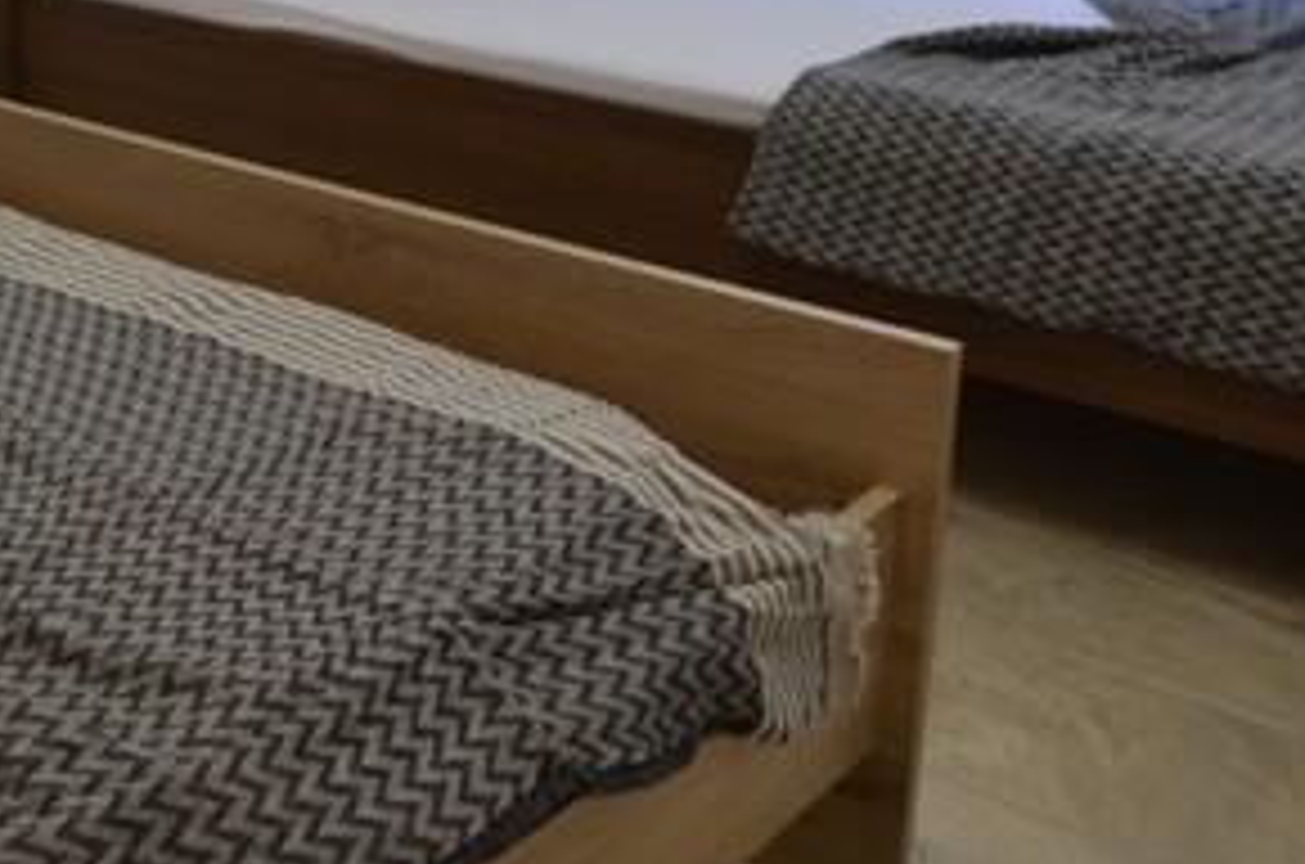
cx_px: -616
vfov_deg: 23.8
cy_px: -86
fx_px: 1917
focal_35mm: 53
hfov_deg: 27.2
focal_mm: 10
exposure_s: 1/90
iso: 400
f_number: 4.8
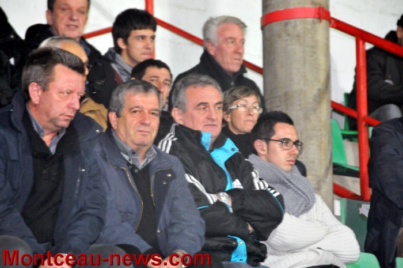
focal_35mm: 225
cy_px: 134
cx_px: 202
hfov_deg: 9.2
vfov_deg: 6.1
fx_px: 2516
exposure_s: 1/60
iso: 3200
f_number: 7.1
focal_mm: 150
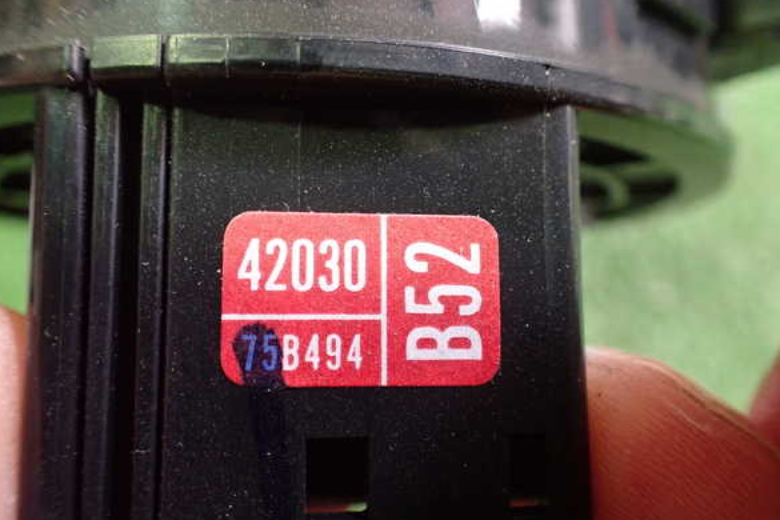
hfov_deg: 58.7
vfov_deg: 41.1
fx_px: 693
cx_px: 391
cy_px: 261
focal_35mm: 32
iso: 800
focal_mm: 5.4
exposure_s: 1/30
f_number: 2.3
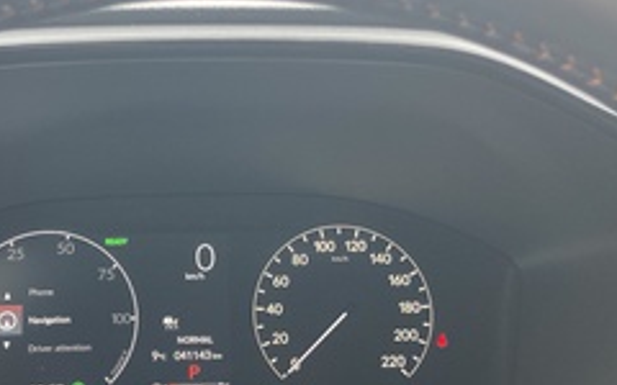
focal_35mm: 52
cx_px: 198
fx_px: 874
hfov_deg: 38.4
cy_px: 217
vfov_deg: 24.9
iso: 125
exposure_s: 1/60
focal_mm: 3.99
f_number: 1.8
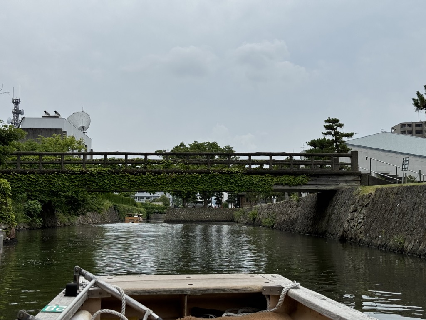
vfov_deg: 30.3
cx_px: 213
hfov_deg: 39.7
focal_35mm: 48
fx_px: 591
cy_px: 160
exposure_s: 1/7092
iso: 64
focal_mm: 6.76
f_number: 1.78
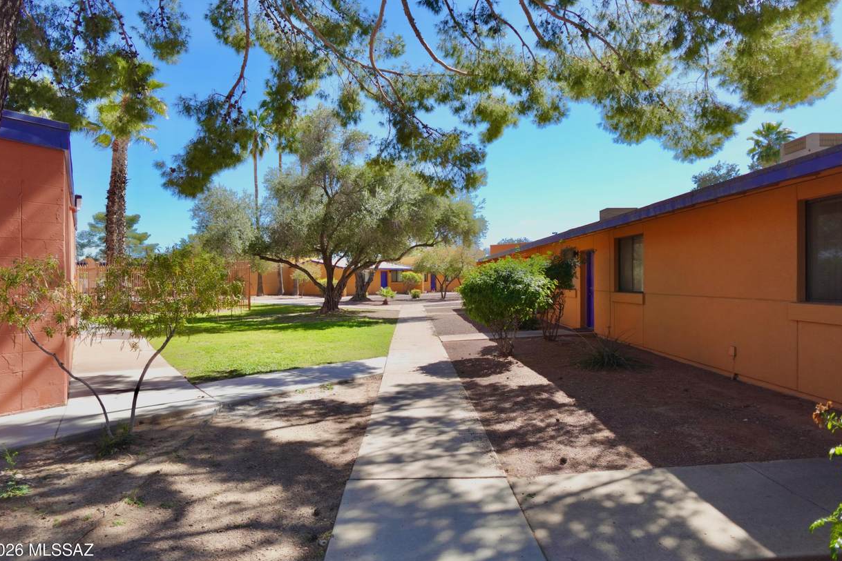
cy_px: 283
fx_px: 491
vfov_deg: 59.5
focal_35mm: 21
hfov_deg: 81.2
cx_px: 415
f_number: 2
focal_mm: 7.6
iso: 125
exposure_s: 1/2000
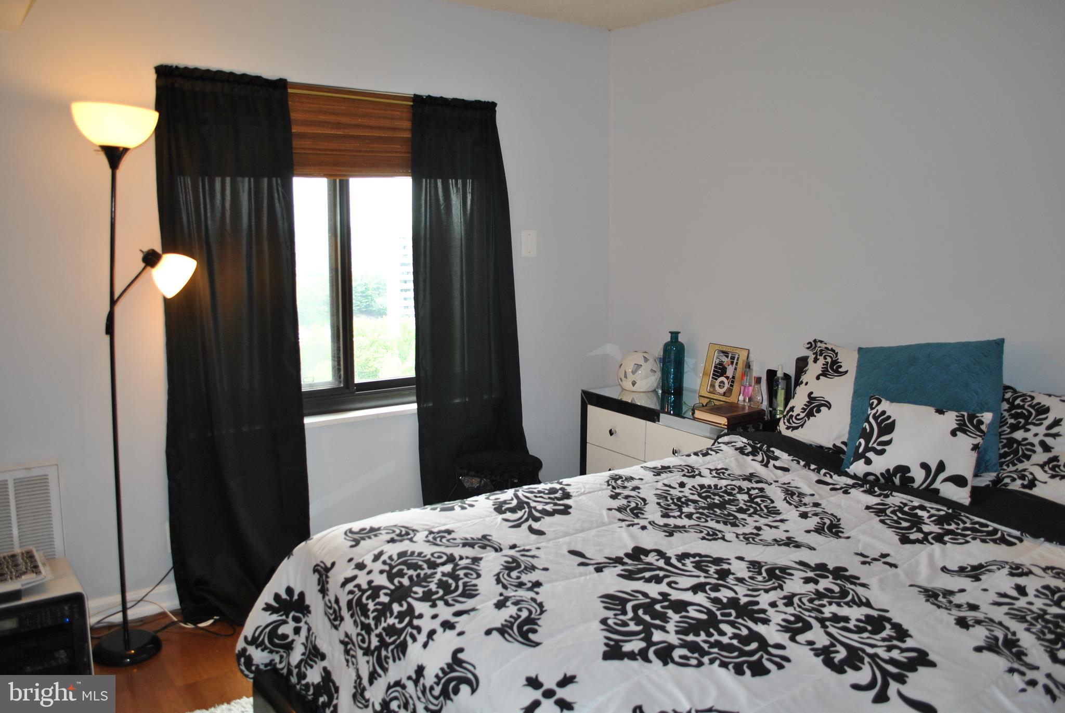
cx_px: 532
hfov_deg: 67.3
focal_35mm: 27
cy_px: 356
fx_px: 800
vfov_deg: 48.0
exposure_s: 1/60
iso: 200
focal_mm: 18
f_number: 3.5
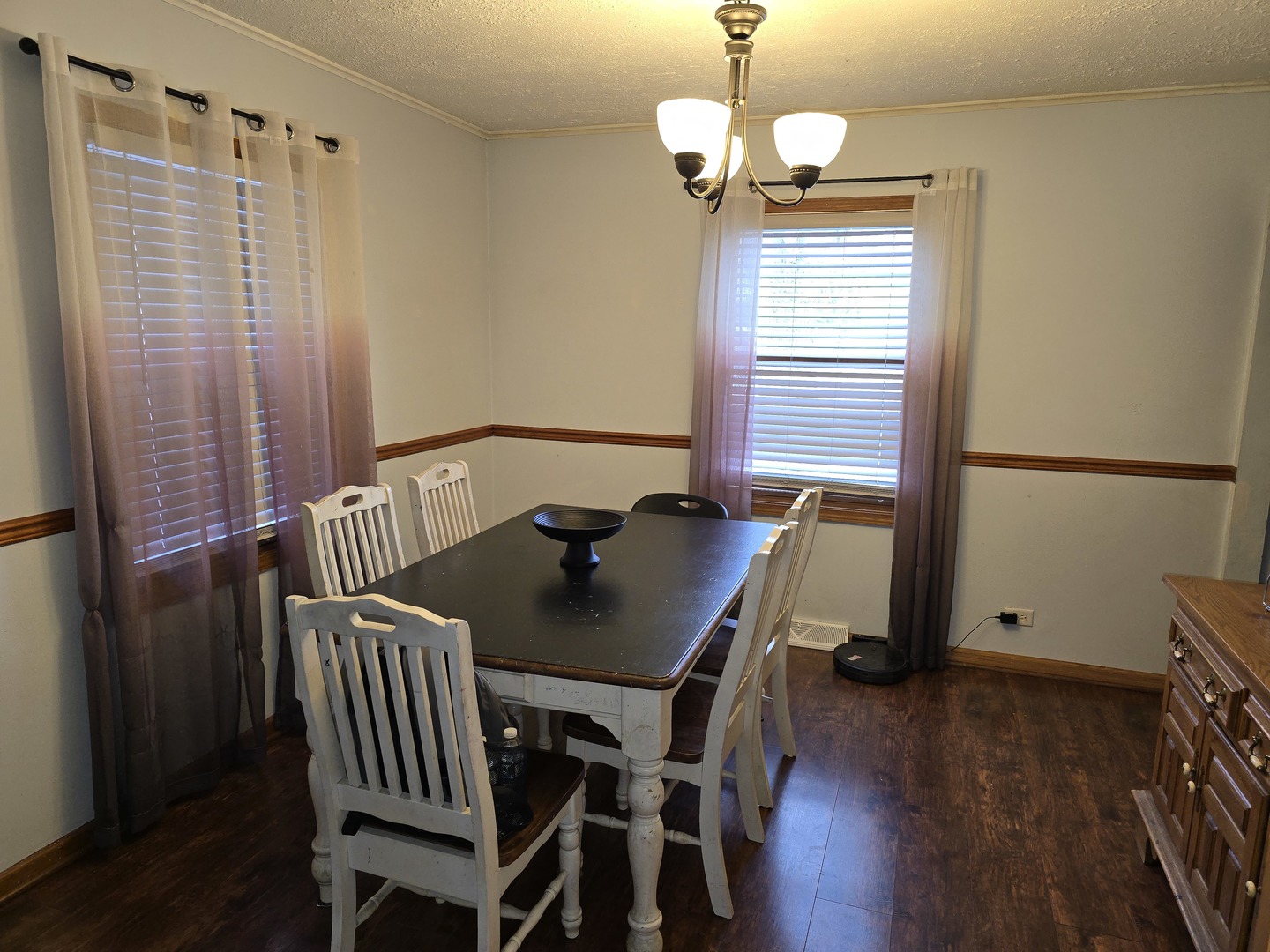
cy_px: 476
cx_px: 635
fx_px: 844
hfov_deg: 73.9
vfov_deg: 58.9
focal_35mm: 23
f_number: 1.7
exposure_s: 1/60
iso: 125
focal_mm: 6.3
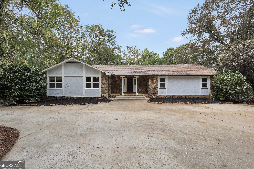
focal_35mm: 15
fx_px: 106
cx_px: 127
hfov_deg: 100.4
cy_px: 84
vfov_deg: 77.3
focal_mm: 10
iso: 100
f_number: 5
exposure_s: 1/100
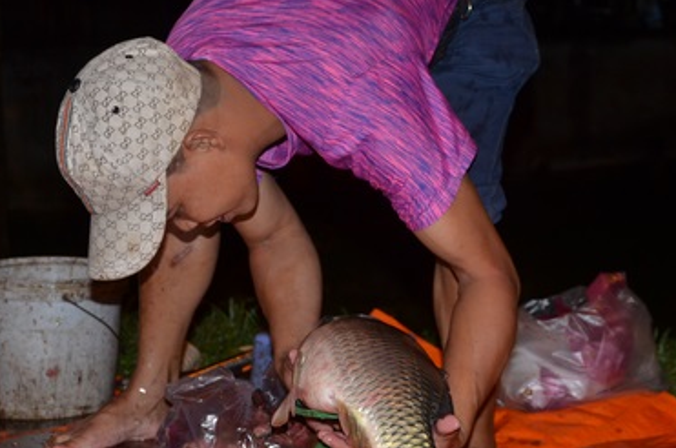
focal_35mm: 92
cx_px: 372
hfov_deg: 22.2
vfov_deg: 14.8
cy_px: 209
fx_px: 1722
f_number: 4.5
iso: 640
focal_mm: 35
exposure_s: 1/60
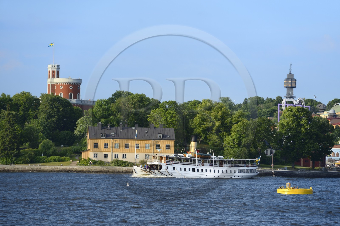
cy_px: 113
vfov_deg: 6.9
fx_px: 1887
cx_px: 170
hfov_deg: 10.3
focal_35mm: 200
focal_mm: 200
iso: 200
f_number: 6.3
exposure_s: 1/400
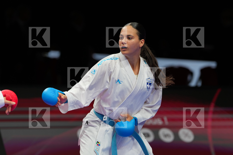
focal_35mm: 300
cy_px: 78
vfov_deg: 4.6
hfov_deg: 6.9
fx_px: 1941
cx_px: 116
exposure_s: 1/1000
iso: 400
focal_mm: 200
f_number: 2.8
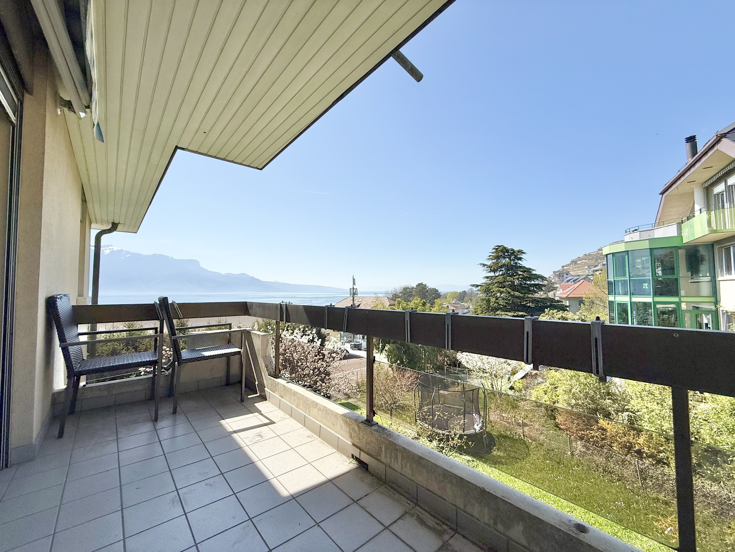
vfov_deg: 85.7
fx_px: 297
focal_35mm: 14
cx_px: 368
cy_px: 276
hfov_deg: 102.1
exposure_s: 1/3289
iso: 50
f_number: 2.2
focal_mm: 2.22
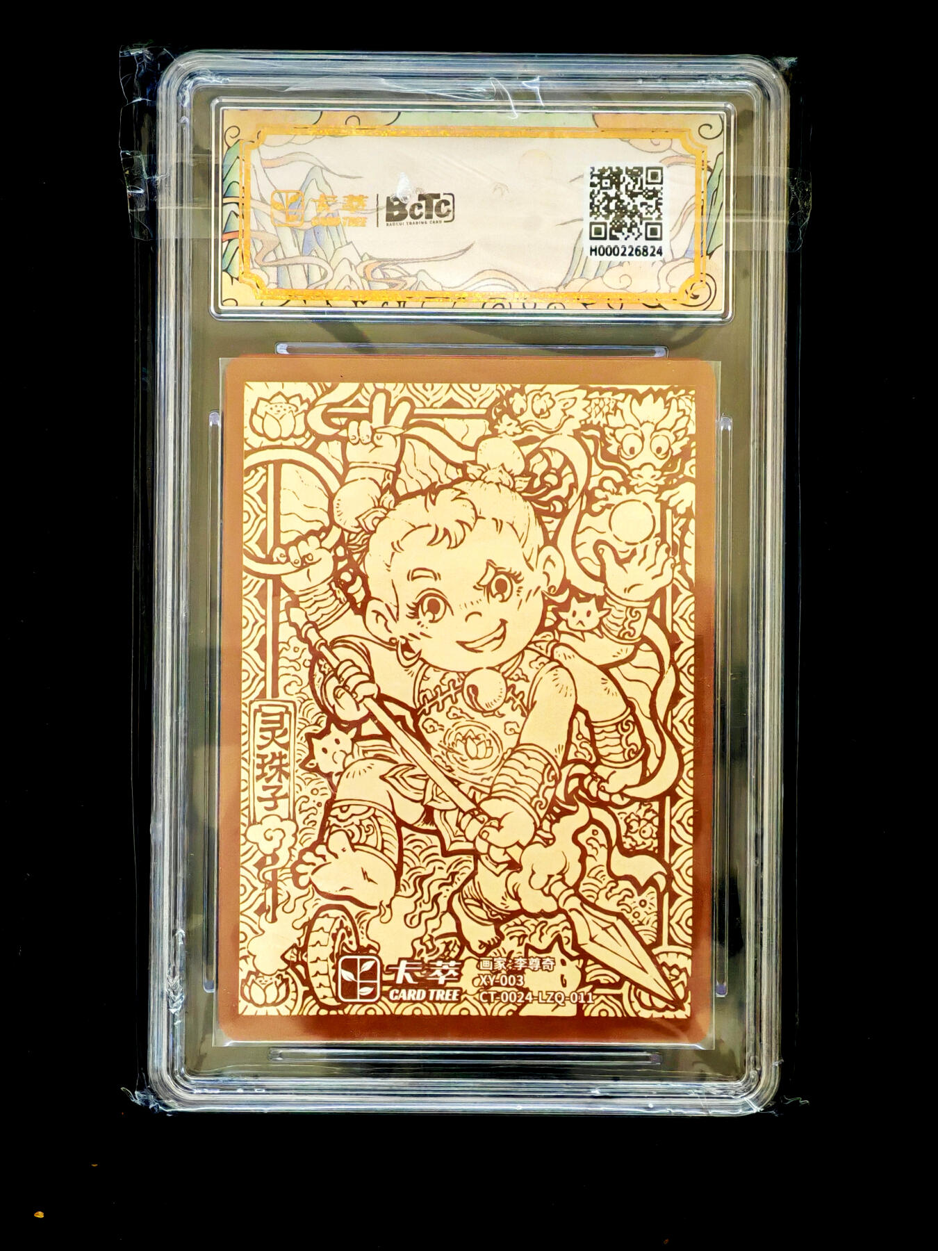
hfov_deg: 16.6
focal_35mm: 89
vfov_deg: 22.0
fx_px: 3216
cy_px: 626
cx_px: 469
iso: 640
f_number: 2.4
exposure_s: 1/25
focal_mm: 8.67
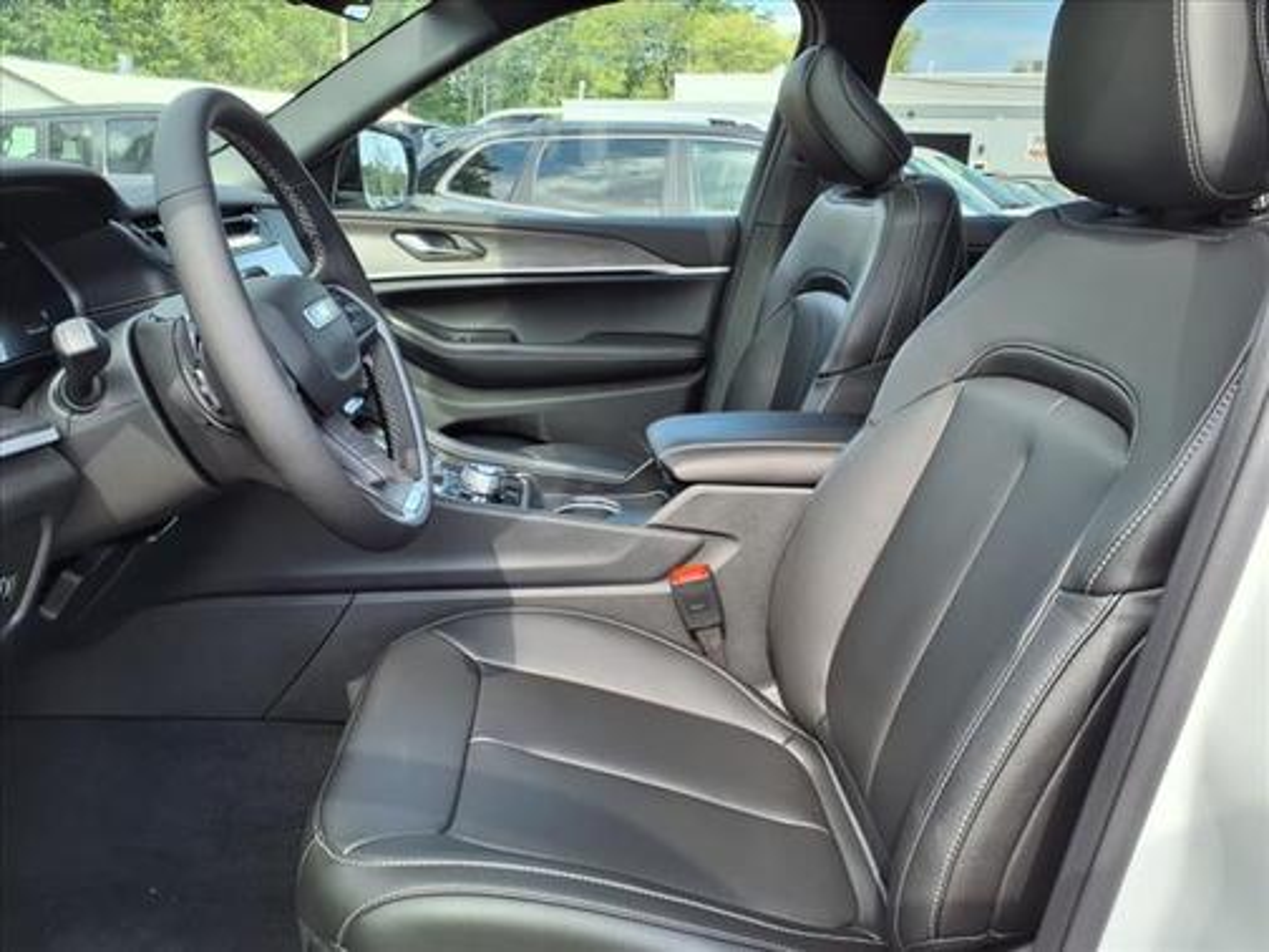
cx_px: 634
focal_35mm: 27
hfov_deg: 65.3
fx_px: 990
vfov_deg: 51.4
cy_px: 476
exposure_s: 1/250
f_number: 1.9
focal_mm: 3.58
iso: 40
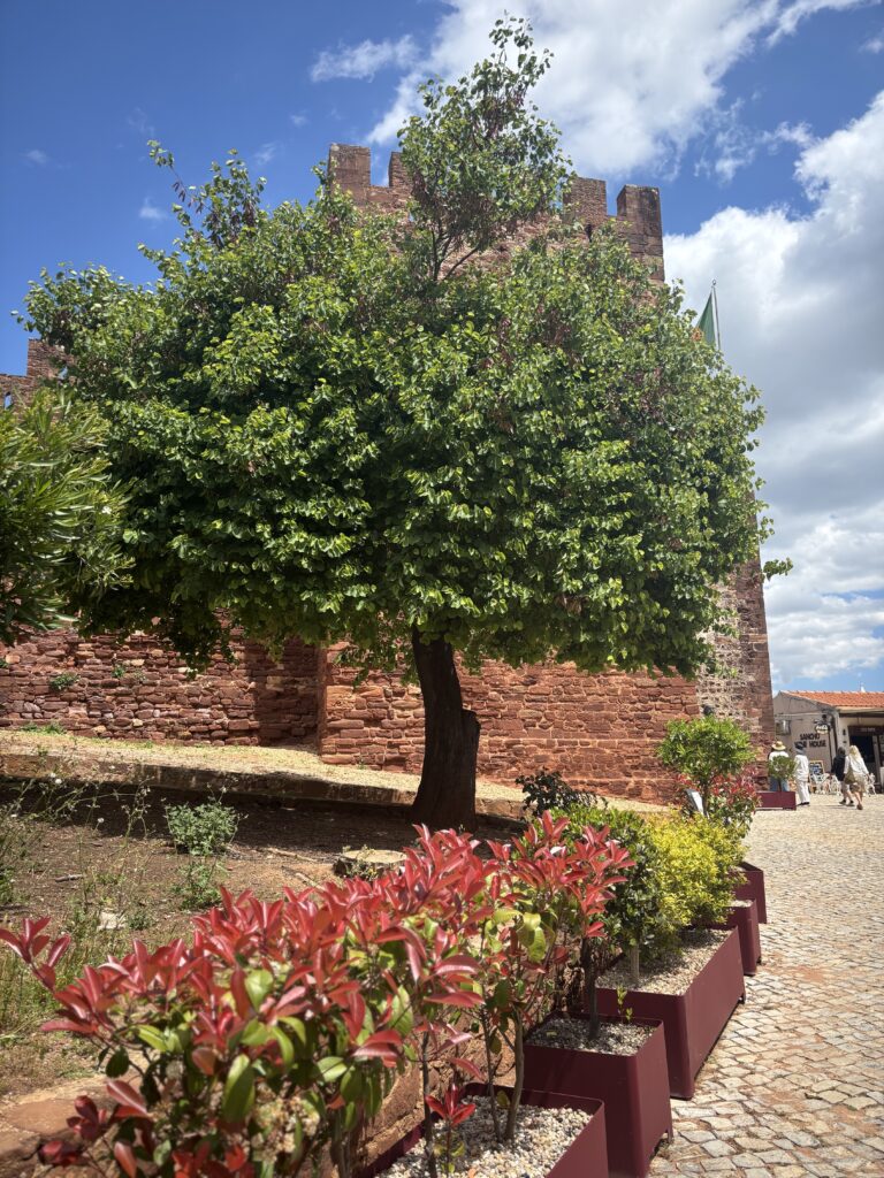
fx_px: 885
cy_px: 589
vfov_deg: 67.3
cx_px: 442
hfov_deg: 53.1
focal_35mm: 26
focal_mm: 5.96
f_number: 1.6
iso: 50
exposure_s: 1/2342
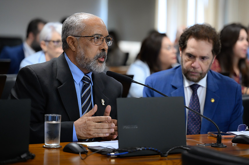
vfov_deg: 10.9
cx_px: 124
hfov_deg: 16.4
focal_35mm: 125
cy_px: 82
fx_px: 863
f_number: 2.8
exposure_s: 1/200
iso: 2500
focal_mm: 125
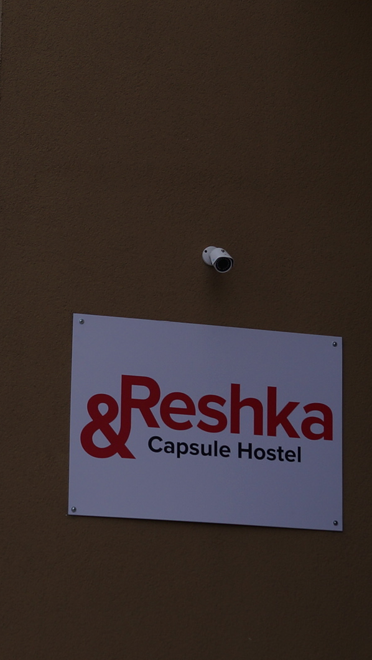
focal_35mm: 94
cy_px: 453
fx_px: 1647
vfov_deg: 22.6
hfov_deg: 12.7
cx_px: -18
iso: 100
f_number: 5
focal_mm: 26
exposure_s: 1/250
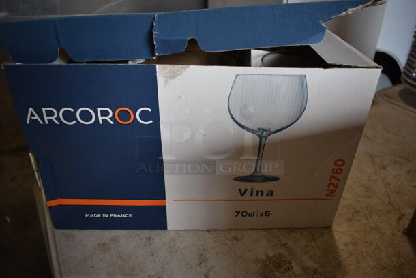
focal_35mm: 27
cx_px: 208
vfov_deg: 48.0
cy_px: 139
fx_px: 312
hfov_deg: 67.3
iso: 400
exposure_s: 1/250
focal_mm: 18
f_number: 4.5
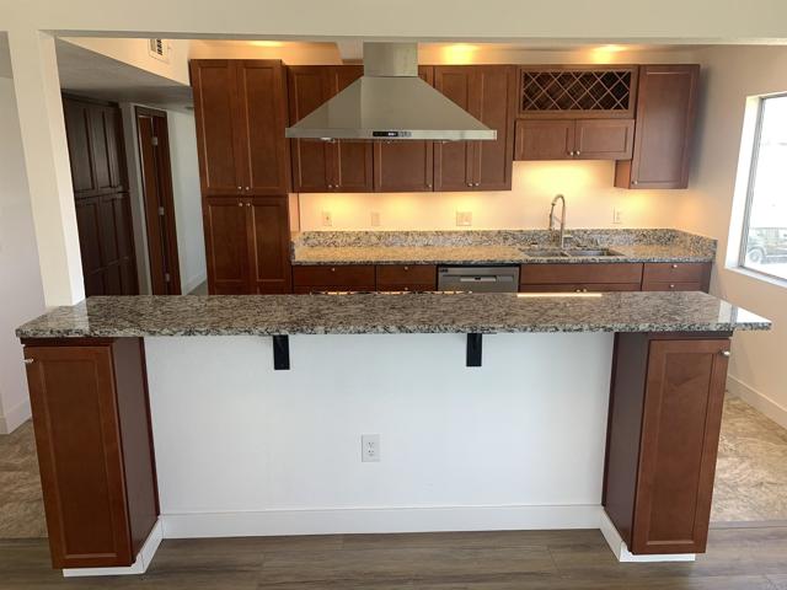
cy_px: 295
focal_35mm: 26
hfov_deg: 67.3
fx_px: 591
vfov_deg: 53.1
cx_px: 394
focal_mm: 4.25
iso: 25
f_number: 1.8
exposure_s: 1/123
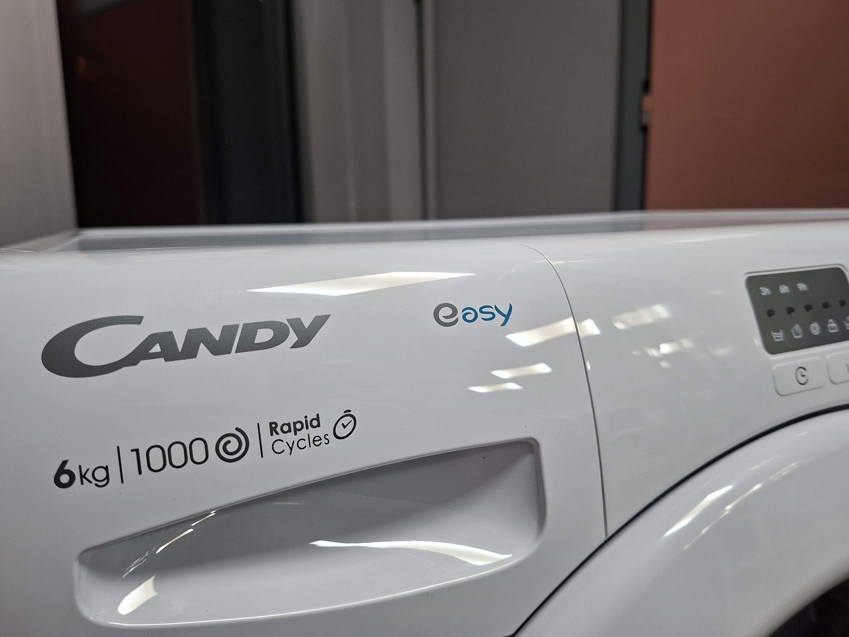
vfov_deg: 56.8
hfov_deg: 71.6
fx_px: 589
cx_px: 437
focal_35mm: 24
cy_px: 325
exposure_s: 1/50
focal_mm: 5.54
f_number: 1.8
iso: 200
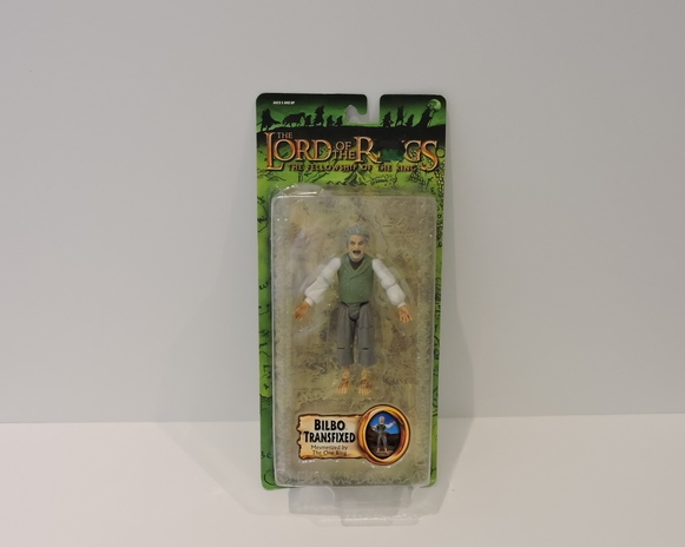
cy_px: 278
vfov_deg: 42.2
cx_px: 351
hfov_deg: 51.6
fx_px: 709
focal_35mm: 35
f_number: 3.6
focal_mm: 5.9
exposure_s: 1/100
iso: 800
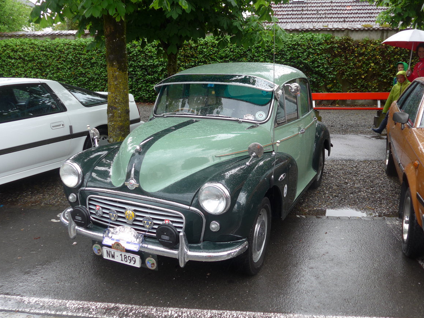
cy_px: 159
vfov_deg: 44.2
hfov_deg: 56.8
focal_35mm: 32
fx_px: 392
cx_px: 208
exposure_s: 1/125
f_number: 2.2
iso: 80
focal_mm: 6.5
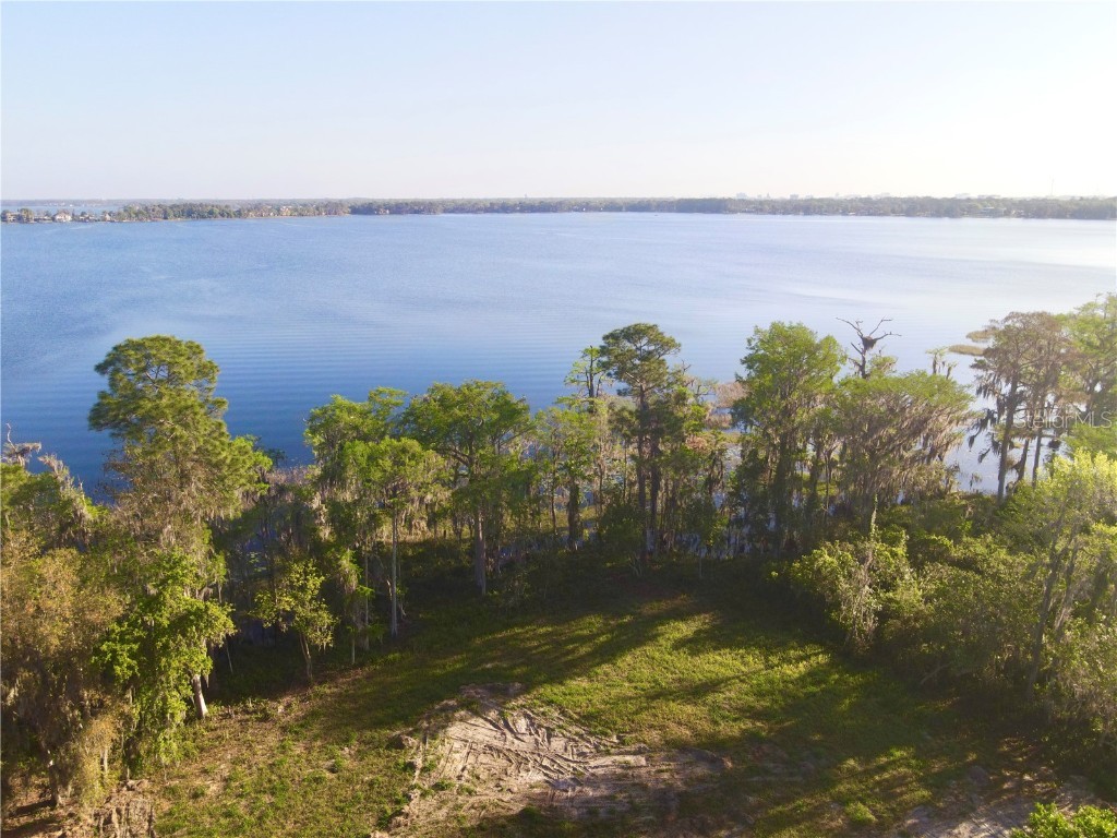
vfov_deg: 56.8
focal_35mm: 24
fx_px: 774
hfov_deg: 71.6
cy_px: 419
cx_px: 558
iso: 100
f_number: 2.8
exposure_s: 1/30
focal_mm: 4.5
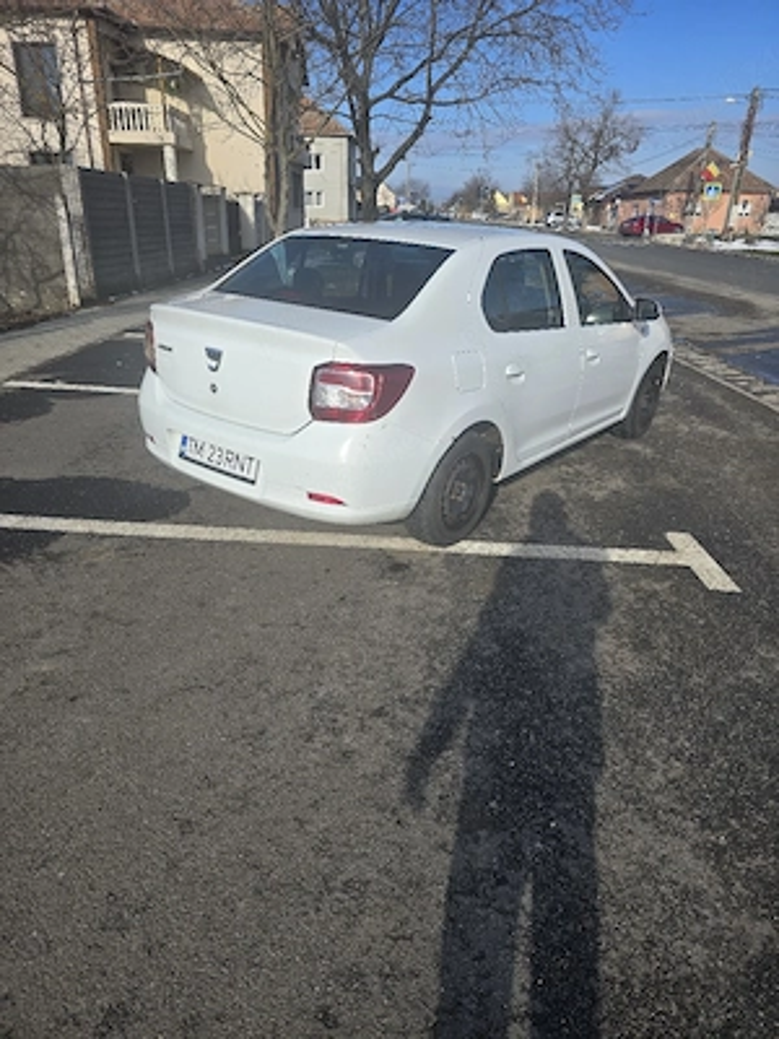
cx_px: 390
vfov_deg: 73.9
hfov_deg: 58.9
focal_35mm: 23
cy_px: 520
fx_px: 690
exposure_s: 1/1000
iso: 12
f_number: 1.7
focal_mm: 6.3
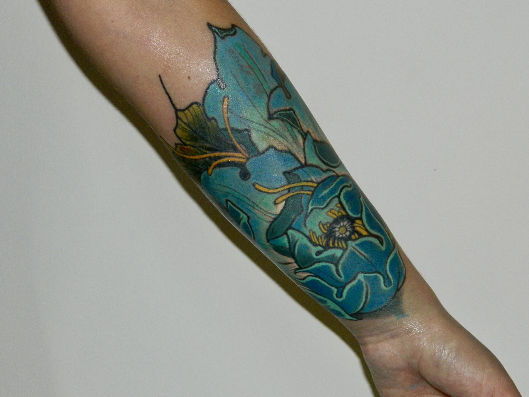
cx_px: 290
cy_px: 176
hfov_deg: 21.8
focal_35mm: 90
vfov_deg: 16.4
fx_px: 1375
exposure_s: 1/50
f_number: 4
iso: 200
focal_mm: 12.6
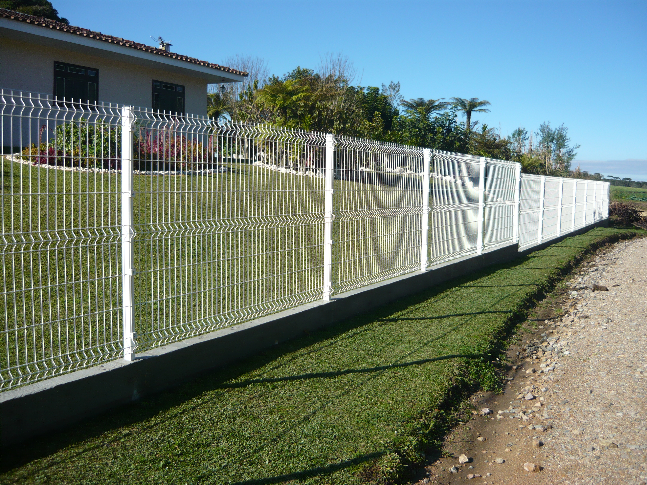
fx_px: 617
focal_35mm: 33
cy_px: 242
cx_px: 324
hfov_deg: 55.4
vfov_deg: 42.9
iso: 100
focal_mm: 5.5
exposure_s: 1/200
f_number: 8
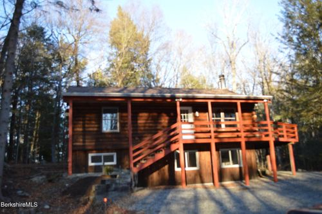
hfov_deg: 62.0
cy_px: 107
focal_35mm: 30
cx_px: 161
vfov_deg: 43.5
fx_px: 268
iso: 140
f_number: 4
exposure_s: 1/125
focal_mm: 20
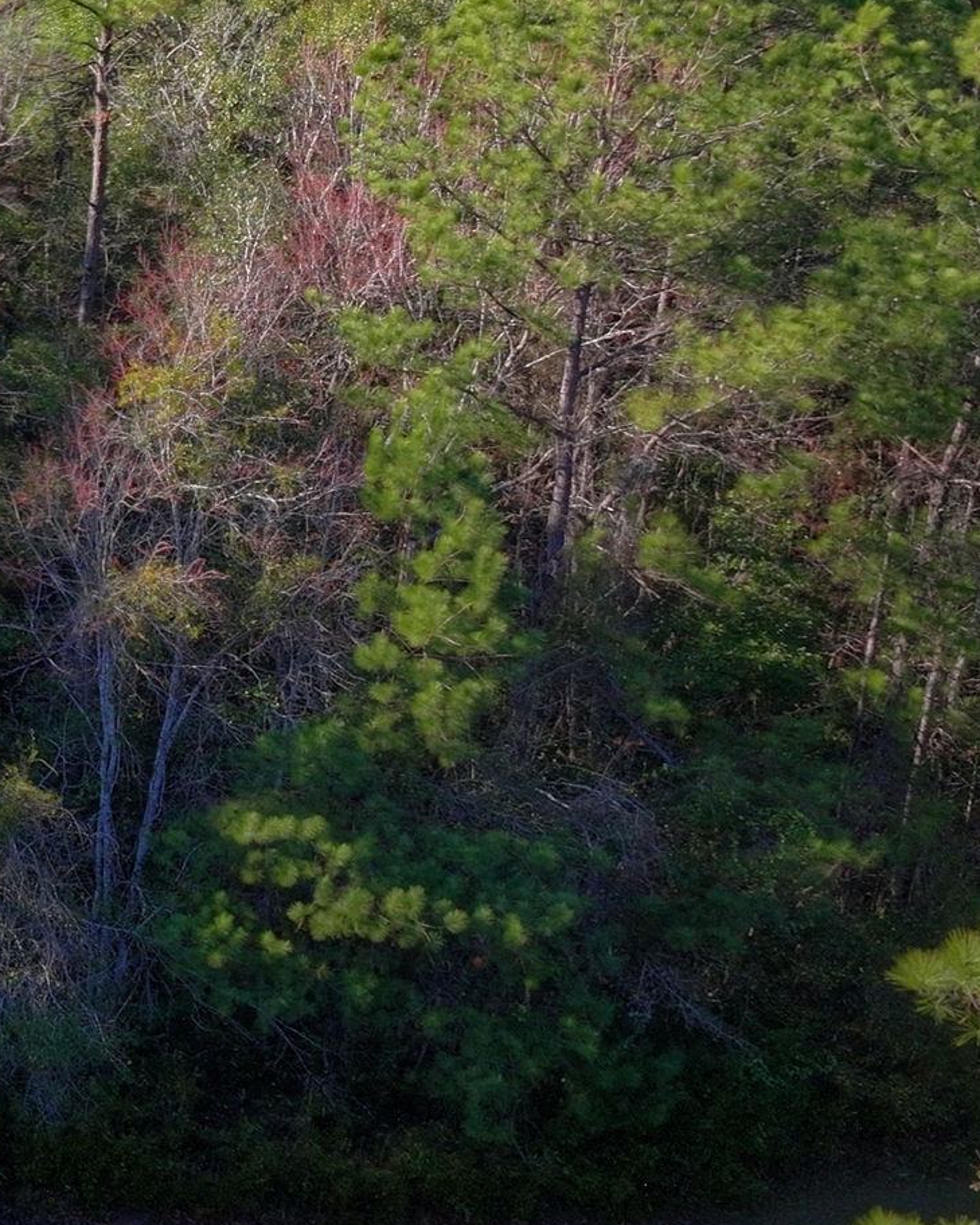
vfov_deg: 23.8
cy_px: 250
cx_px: -964
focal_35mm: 79
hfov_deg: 15.6
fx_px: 2864
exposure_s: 1/200
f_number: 8
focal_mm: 12.29
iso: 100
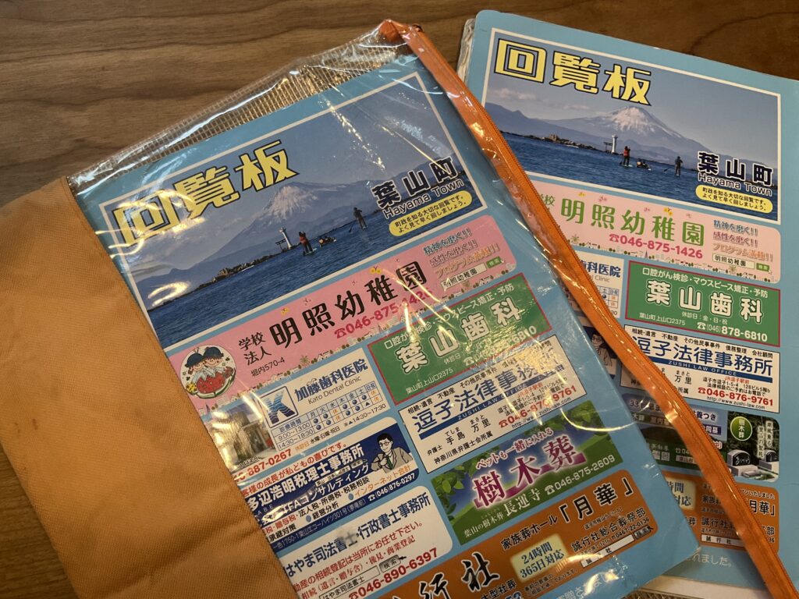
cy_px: 300
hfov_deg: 61.7
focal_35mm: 29
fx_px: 669
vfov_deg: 48.2
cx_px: 400
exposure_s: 1/100
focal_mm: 3
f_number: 1.8
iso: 64
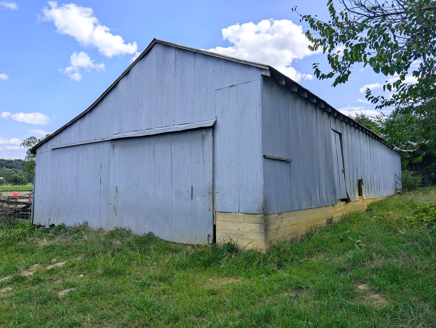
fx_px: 303
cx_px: 218
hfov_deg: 71.5
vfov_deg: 56.9
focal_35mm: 24
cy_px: 164
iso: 20
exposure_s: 1/1232
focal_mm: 6.9
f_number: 1.68
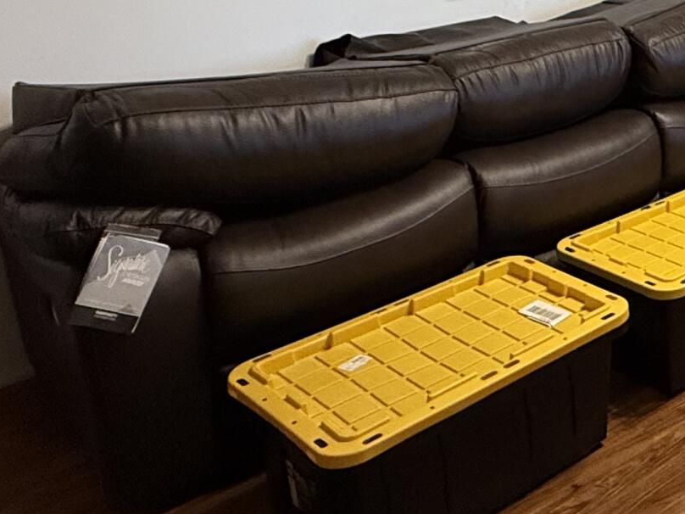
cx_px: 873
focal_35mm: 52
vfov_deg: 25.6
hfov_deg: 30.0
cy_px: -77
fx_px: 1029
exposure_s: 1/60
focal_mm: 2.22
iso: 320
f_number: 2.2
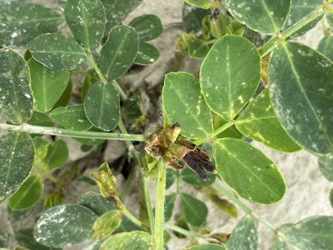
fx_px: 500
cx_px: 166
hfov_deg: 36.8
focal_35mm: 52
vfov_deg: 28.0
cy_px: 125
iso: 32
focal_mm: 5.96
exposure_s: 1/769
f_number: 1.6
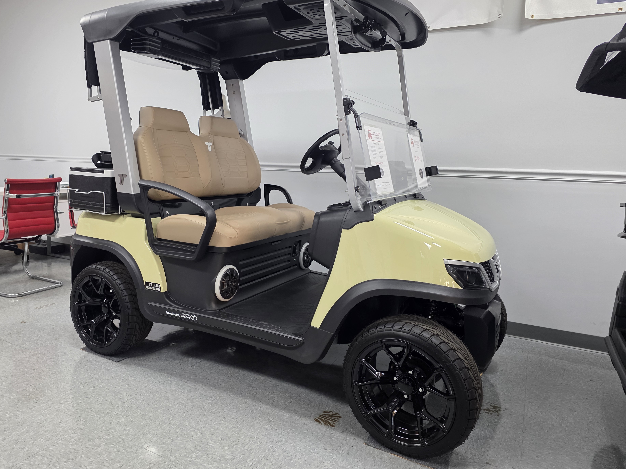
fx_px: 452
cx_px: 287
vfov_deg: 54.9
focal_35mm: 25
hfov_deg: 69.3
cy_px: 224
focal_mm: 6.3
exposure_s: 1/120
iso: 400
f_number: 1.7
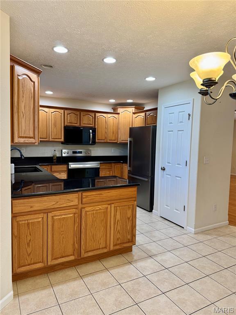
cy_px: 158
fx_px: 218
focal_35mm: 24
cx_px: 118
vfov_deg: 71.6
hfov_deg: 56.8
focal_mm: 6.76
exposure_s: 1/60
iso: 125
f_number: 1.78
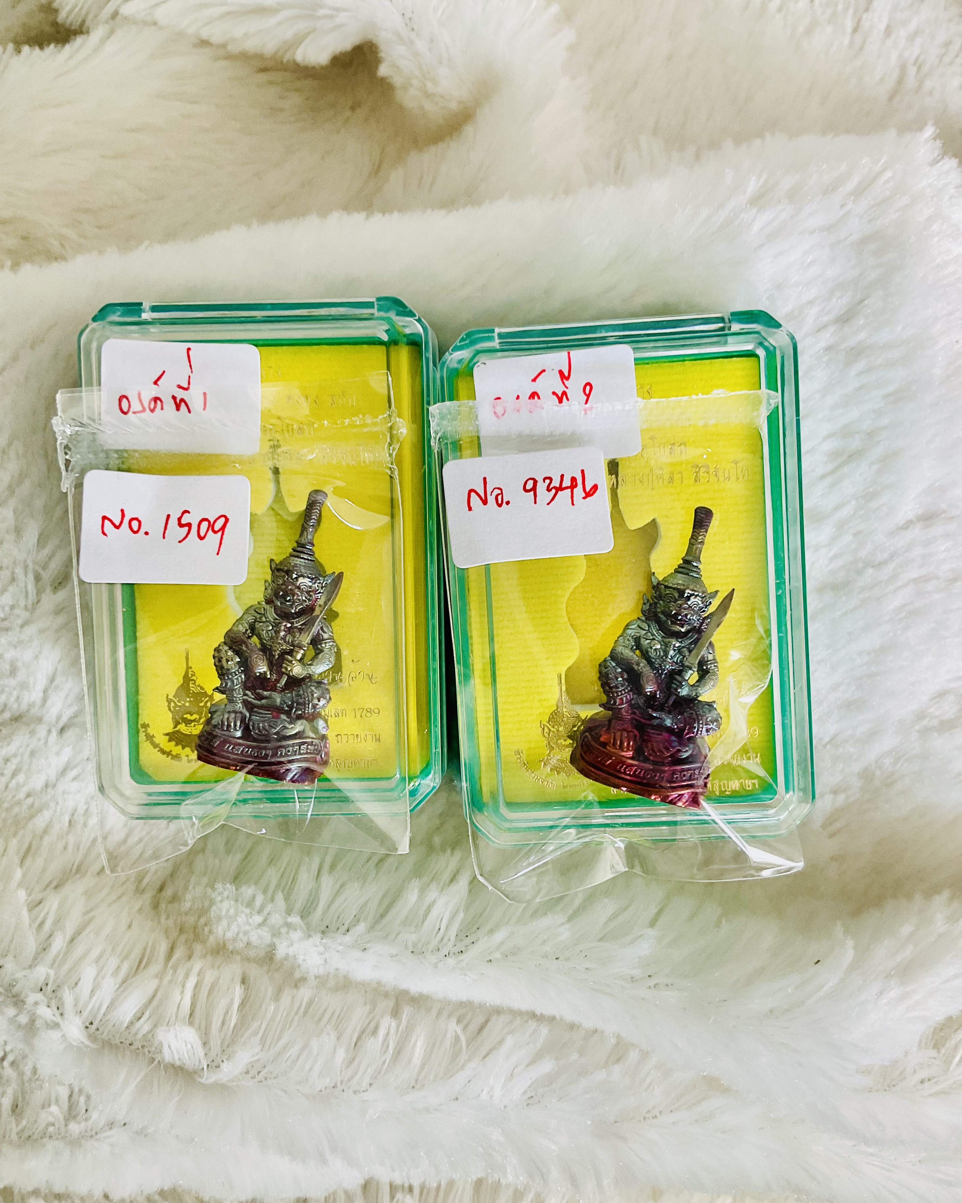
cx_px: 480
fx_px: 1103
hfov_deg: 47.1
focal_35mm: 31
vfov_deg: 57.2
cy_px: 592
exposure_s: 1/120
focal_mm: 3
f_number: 1.8
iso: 64
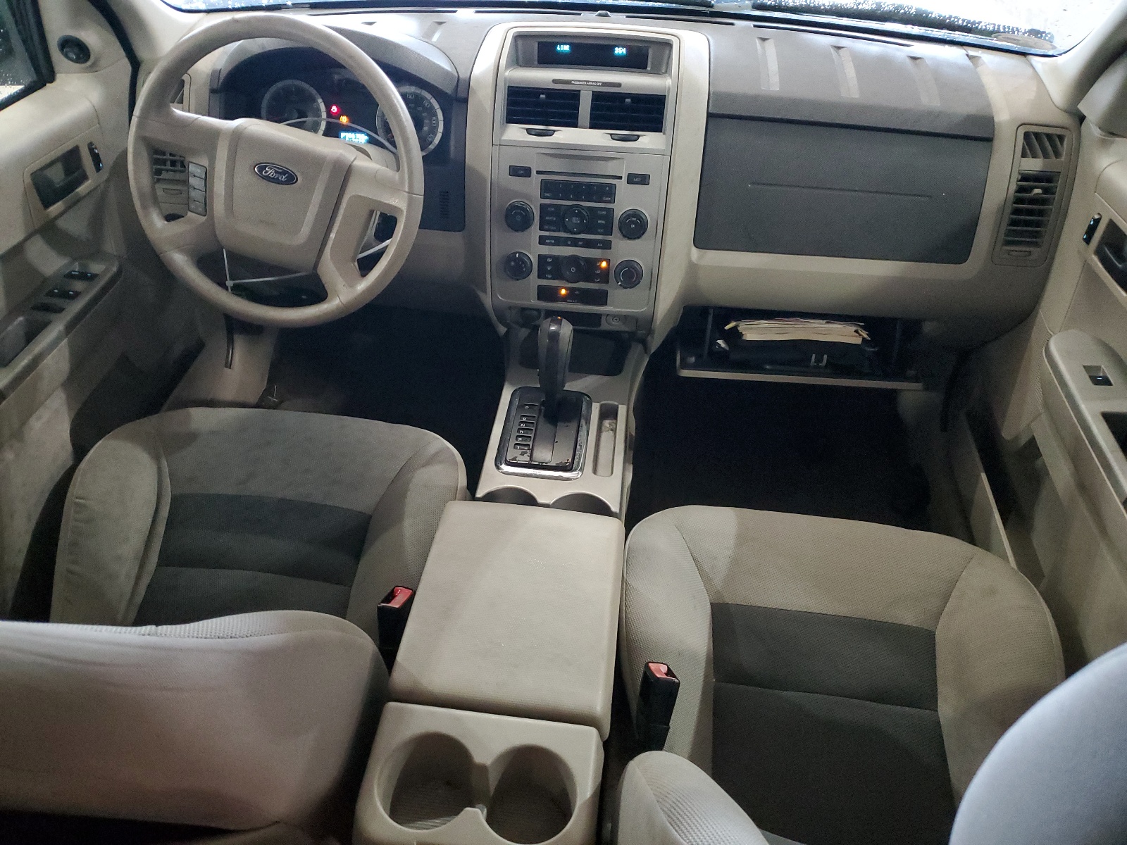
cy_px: 422
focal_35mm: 26
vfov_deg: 53.1
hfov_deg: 67.3
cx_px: 564
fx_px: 846
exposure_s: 1/15
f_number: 1.5
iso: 510
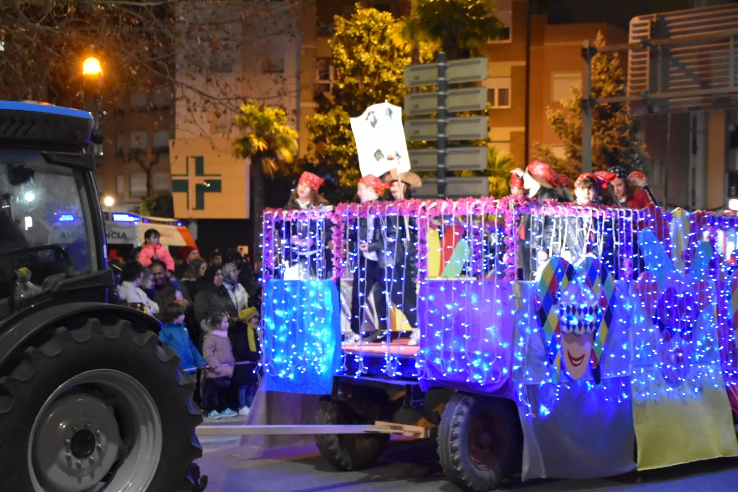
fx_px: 1230
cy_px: 246
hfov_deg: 33.4
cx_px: 369
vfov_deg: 22.6
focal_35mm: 60
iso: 5000
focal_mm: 40
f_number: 4.5
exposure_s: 1/60
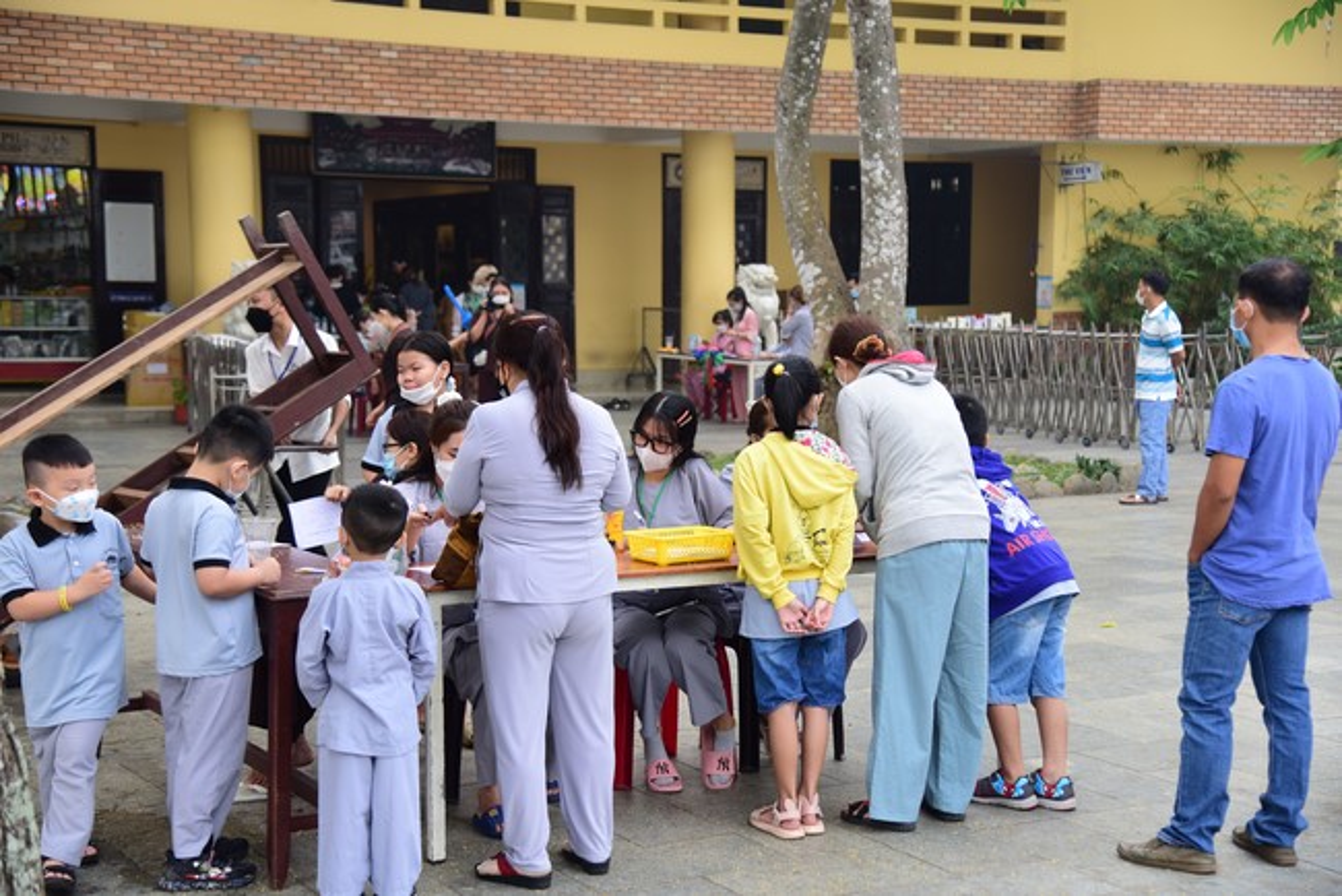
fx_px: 2051
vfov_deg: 24.6
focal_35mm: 55
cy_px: 448
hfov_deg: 36.2
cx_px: 671
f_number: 4
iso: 500
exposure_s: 1/125
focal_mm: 55
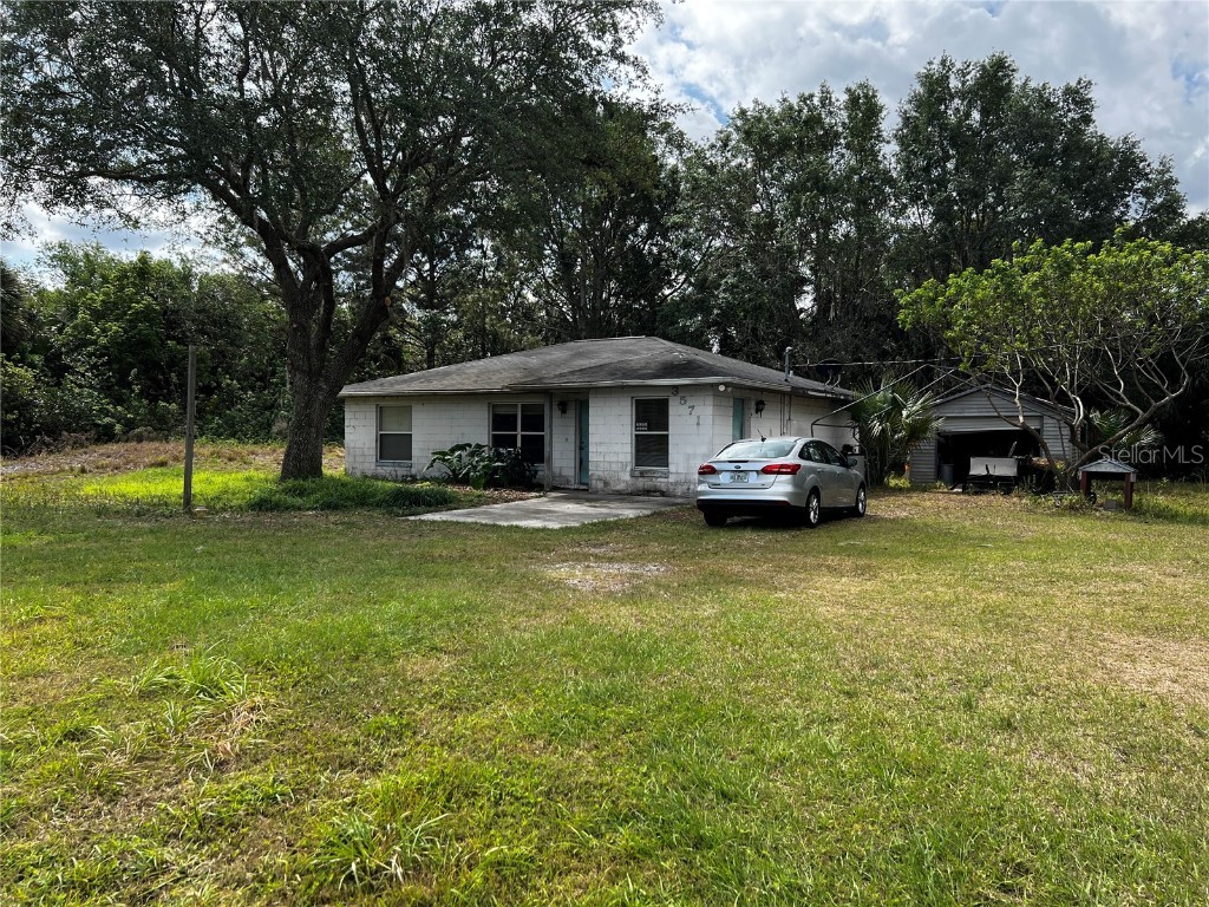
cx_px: 604
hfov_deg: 67.3
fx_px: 908
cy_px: 454
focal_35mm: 26
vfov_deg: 53.1
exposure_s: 1/1779
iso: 50
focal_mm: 5.7
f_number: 1.5
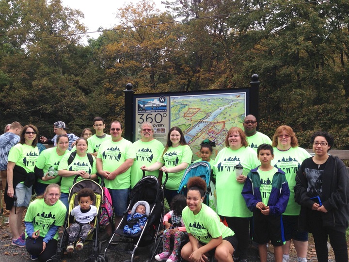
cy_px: 131
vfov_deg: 42.9
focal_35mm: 33
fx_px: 333
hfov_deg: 55.4
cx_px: 174
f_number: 2.4
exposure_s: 1/374
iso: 50
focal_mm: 4.12
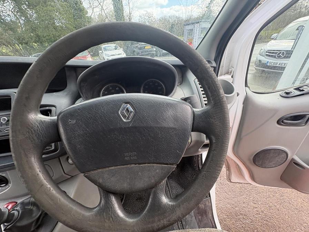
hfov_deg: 102.1
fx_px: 125
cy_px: 116
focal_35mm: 14
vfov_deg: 85.7
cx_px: 154
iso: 100
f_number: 2.2
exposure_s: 1/140
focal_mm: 2.22
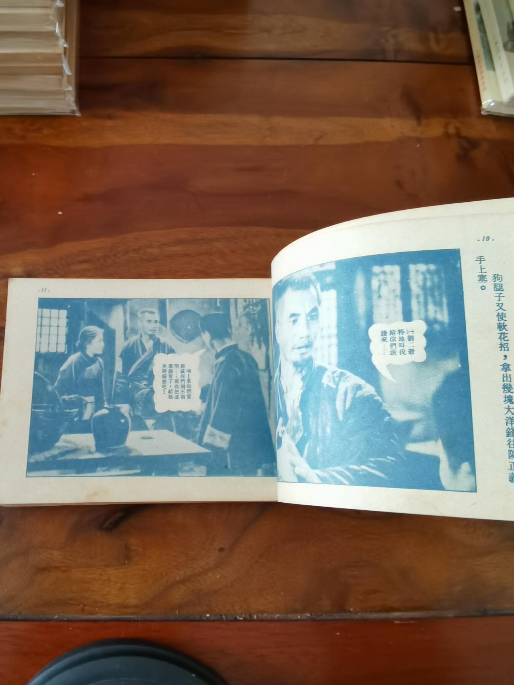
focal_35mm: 27
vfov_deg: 65.3
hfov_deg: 51.4
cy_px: 342
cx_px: 257
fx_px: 535
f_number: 2.2
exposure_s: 1/25
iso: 400
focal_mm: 2.26
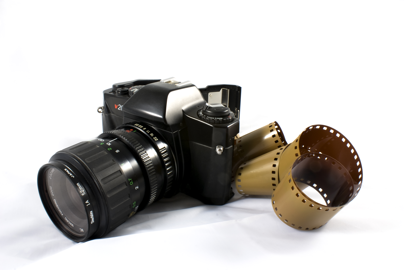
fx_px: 337
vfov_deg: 43.7
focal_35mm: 30
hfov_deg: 61.9
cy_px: 135
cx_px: 202
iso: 100
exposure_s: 1.6
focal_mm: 20
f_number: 25
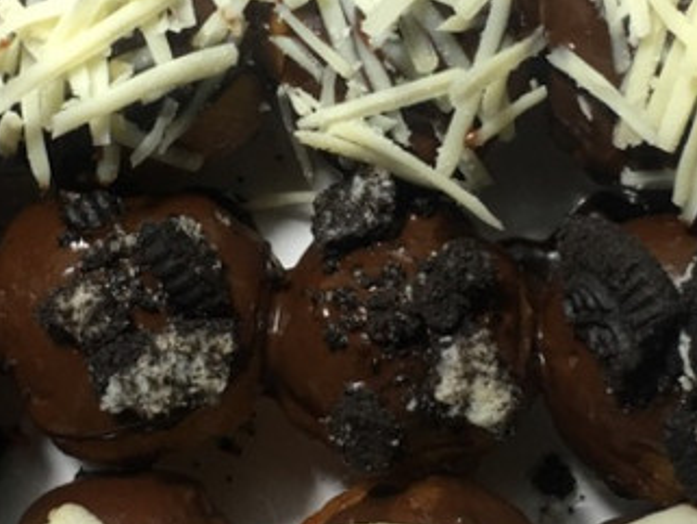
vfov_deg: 22.6
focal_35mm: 65
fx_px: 1309
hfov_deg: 29.8
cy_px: 233
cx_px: 343
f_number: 2.2
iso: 40
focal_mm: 4.15
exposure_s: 1/17
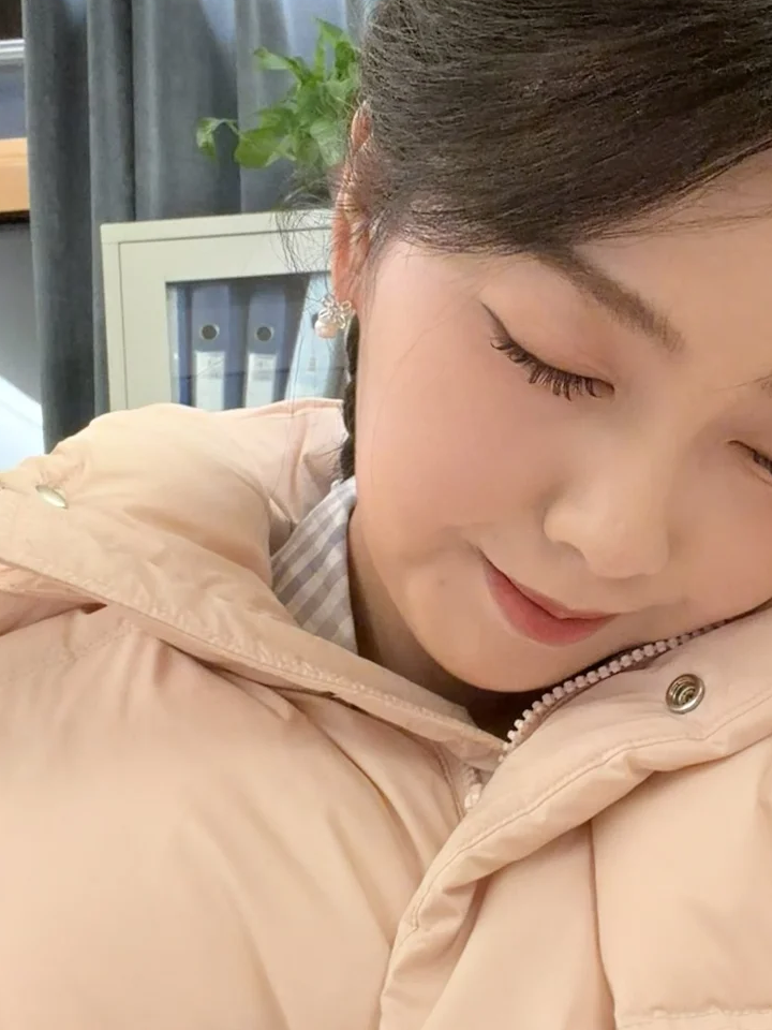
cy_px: 507
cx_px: 567
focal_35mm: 45
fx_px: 1338
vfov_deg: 42.1
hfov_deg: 31.7
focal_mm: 2.71
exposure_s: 1/25
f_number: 1.9
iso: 320
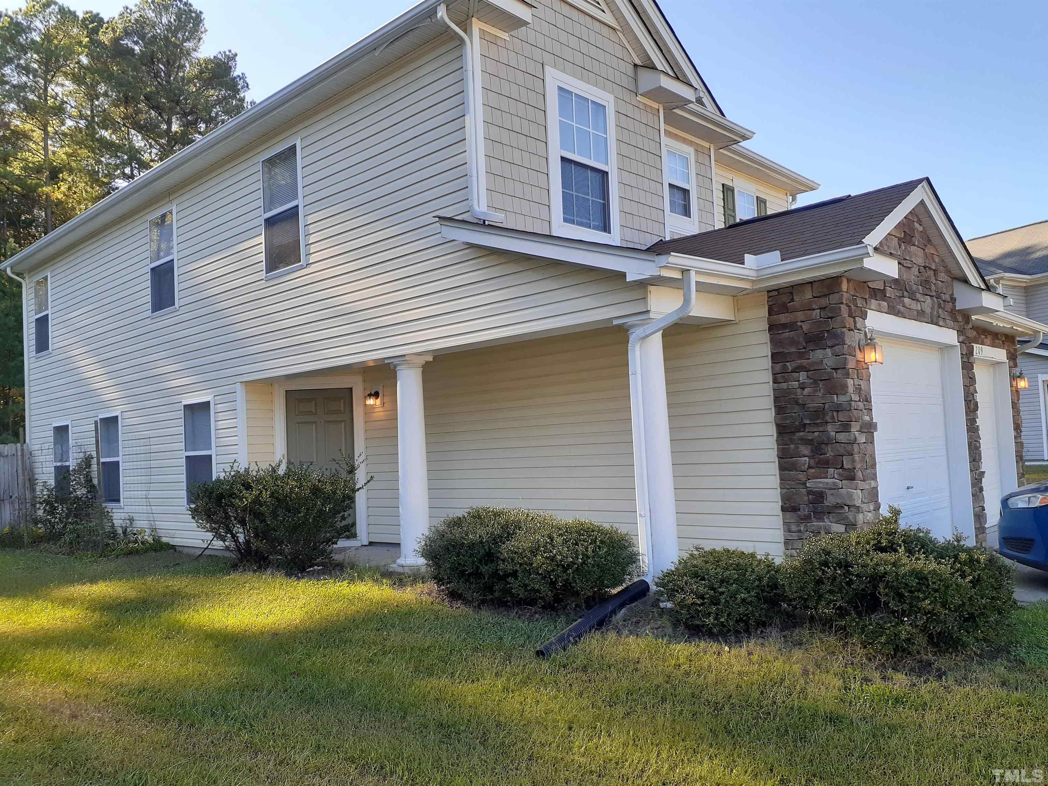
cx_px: 524
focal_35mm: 27
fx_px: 817
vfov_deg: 51.4
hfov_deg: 65.3
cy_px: 393
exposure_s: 1/300
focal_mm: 3.6
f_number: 1.9
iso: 40
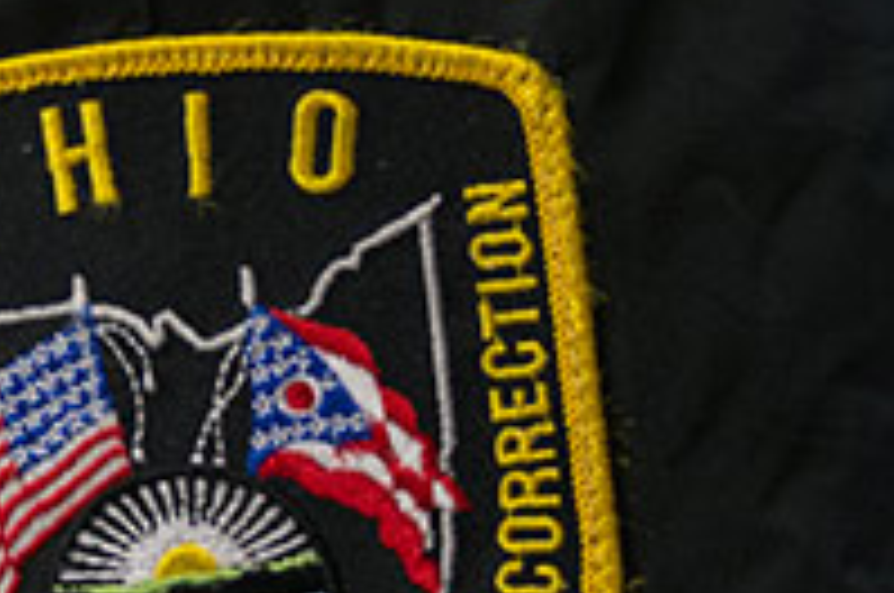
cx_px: -27
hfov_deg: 17.9
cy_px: 411
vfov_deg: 12.3
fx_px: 2752
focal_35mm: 111
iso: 800
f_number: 3.3
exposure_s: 1/125
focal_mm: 38
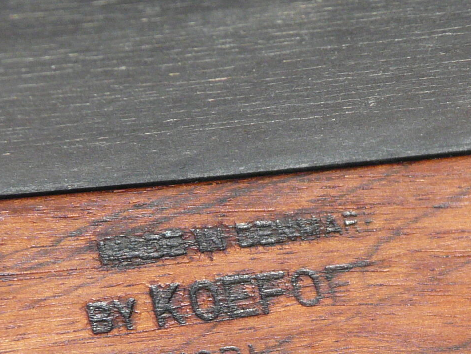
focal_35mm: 407
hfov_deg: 4.9
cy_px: 286
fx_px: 5540
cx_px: 252
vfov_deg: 3.7
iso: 200
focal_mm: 24.7
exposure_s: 1/400
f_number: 3.6
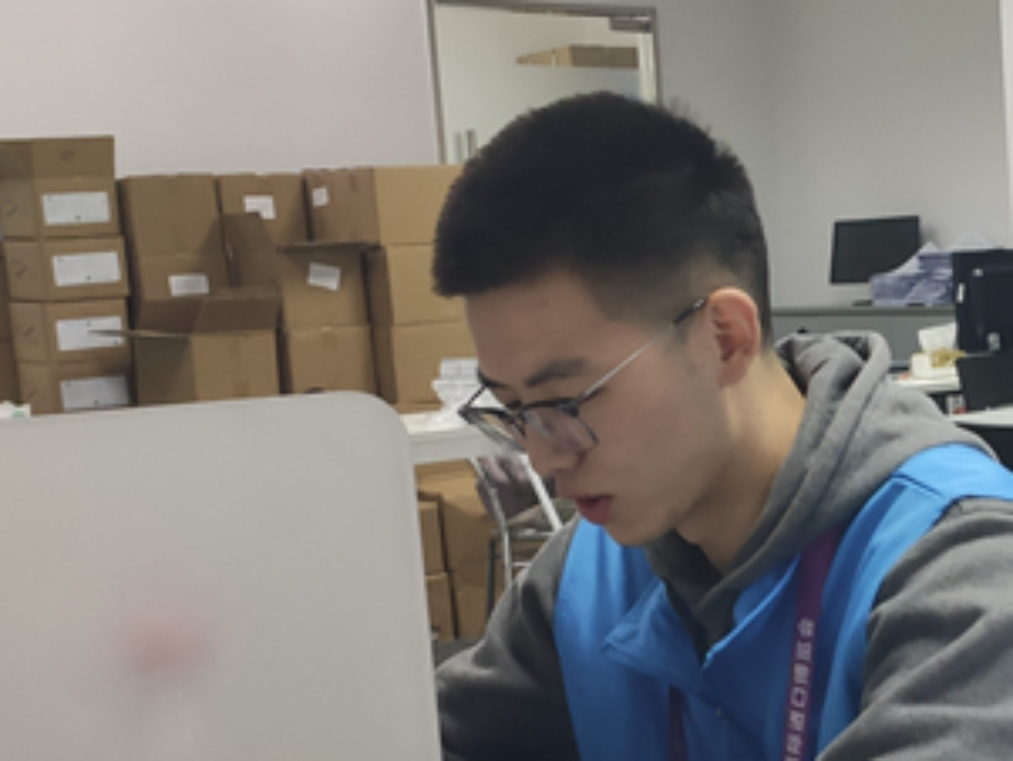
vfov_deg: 21.3
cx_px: 1016
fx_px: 2020
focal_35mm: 69
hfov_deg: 26.6
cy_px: 498
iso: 399
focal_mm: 4.77
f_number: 1.75
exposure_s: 1/50
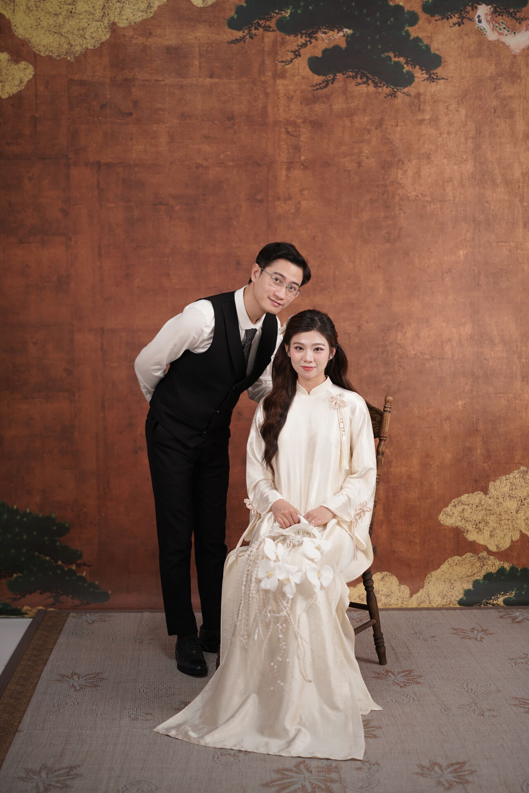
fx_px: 1102
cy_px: 396
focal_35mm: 50
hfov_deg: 27.0
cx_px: 264
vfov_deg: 39.6
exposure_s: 1/400
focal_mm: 50
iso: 200
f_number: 1.4
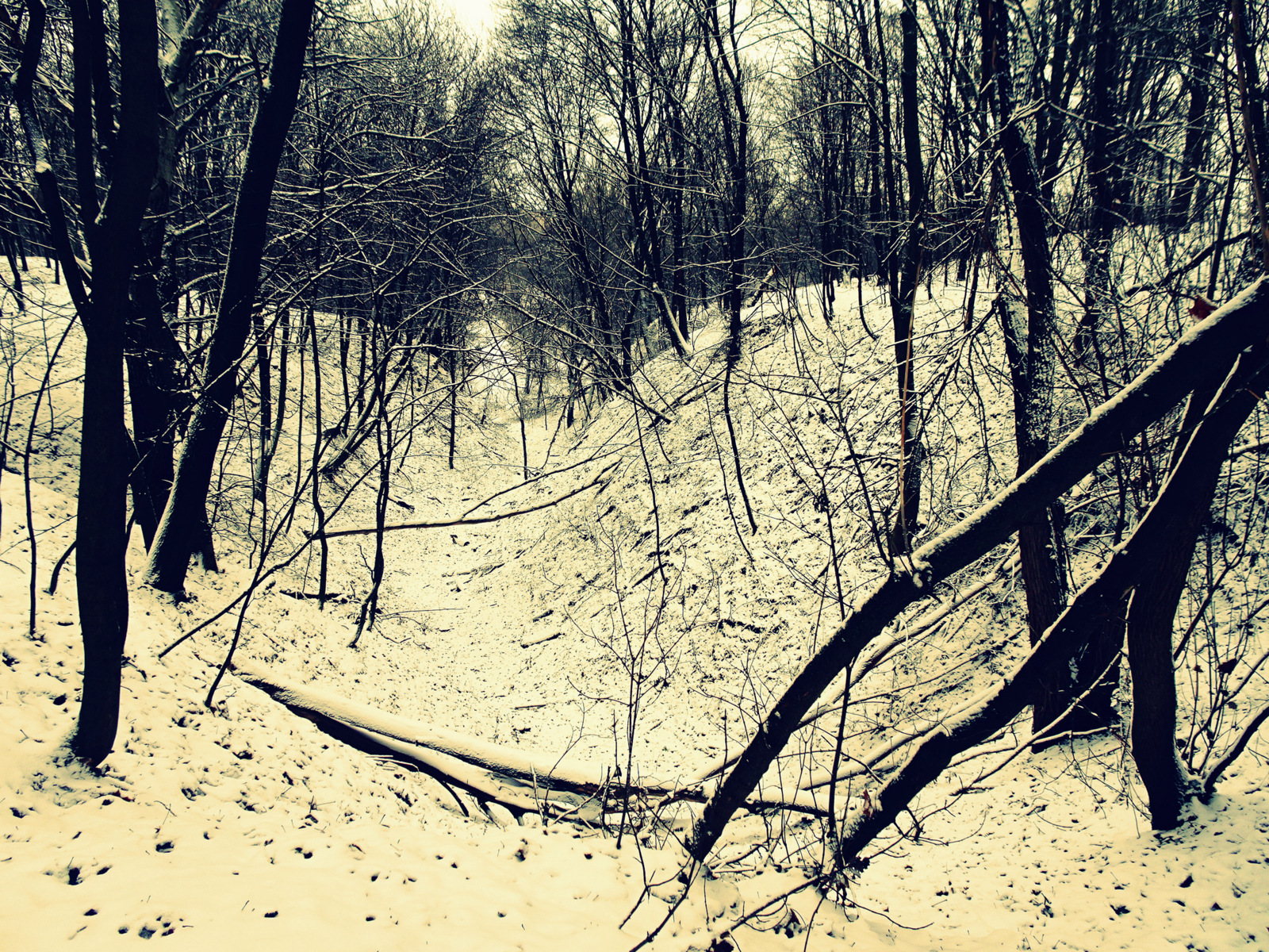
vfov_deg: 56.8
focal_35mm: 24
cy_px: 476
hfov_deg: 71.6
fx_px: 880
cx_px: 634
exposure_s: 1/30
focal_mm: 4.1
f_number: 3.5
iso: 80
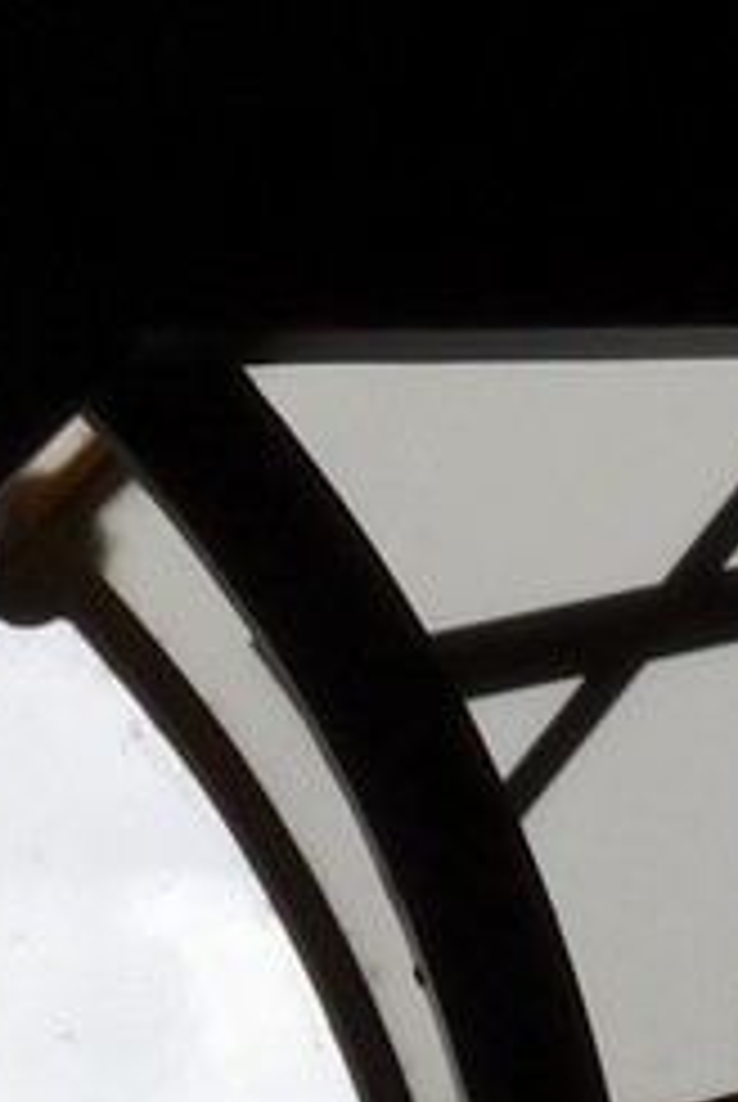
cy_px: 2483
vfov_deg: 7.1
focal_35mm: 274
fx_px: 8401
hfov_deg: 4.9
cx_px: -1046
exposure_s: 1/125
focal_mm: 42
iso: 800
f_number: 16
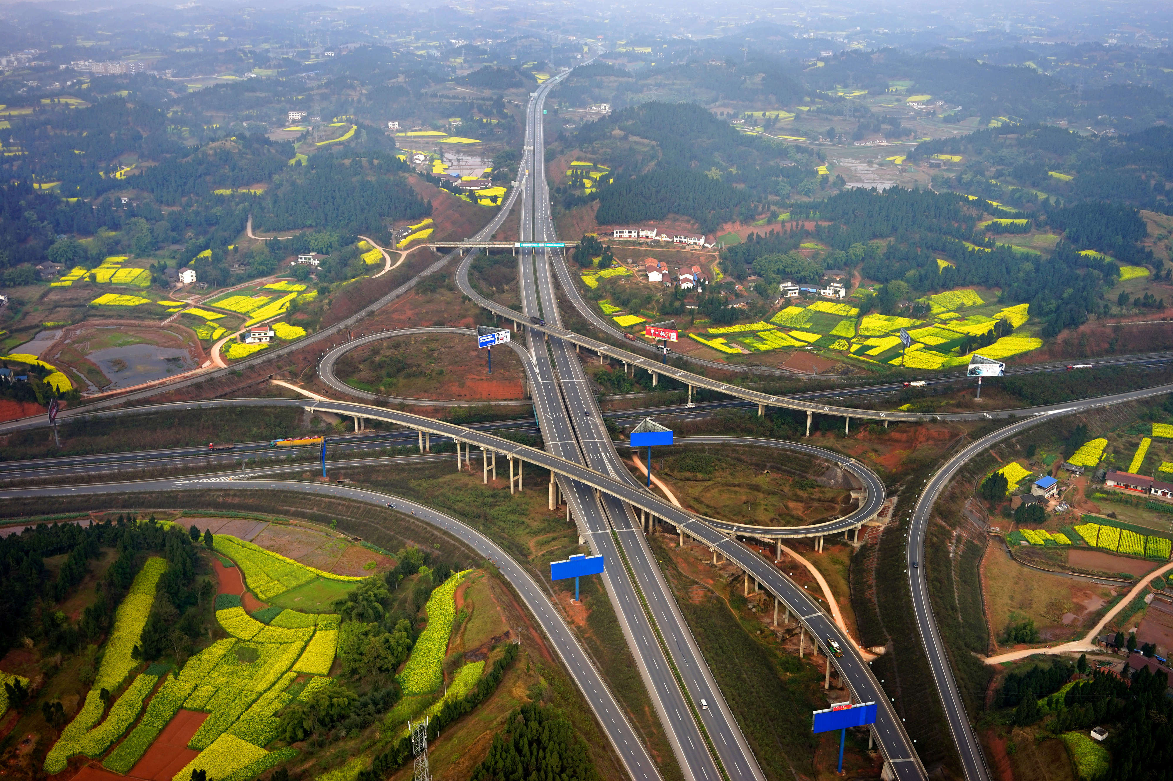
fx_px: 1140
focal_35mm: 35
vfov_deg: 37.8
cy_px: 390
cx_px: 586
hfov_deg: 54.4
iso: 100
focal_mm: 35
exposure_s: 1/320
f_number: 5.6
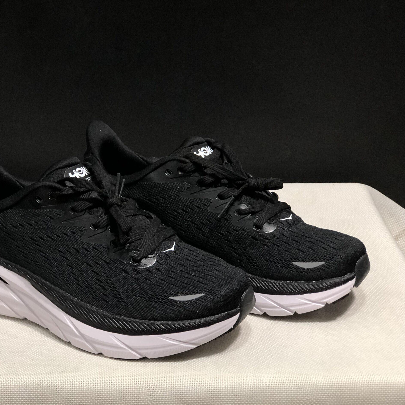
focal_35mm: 68
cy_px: 201
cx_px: 141
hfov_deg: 25.2
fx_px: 900
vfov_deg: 25.4
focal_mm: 6.6
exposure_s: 1/30
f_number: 2.8
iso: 100
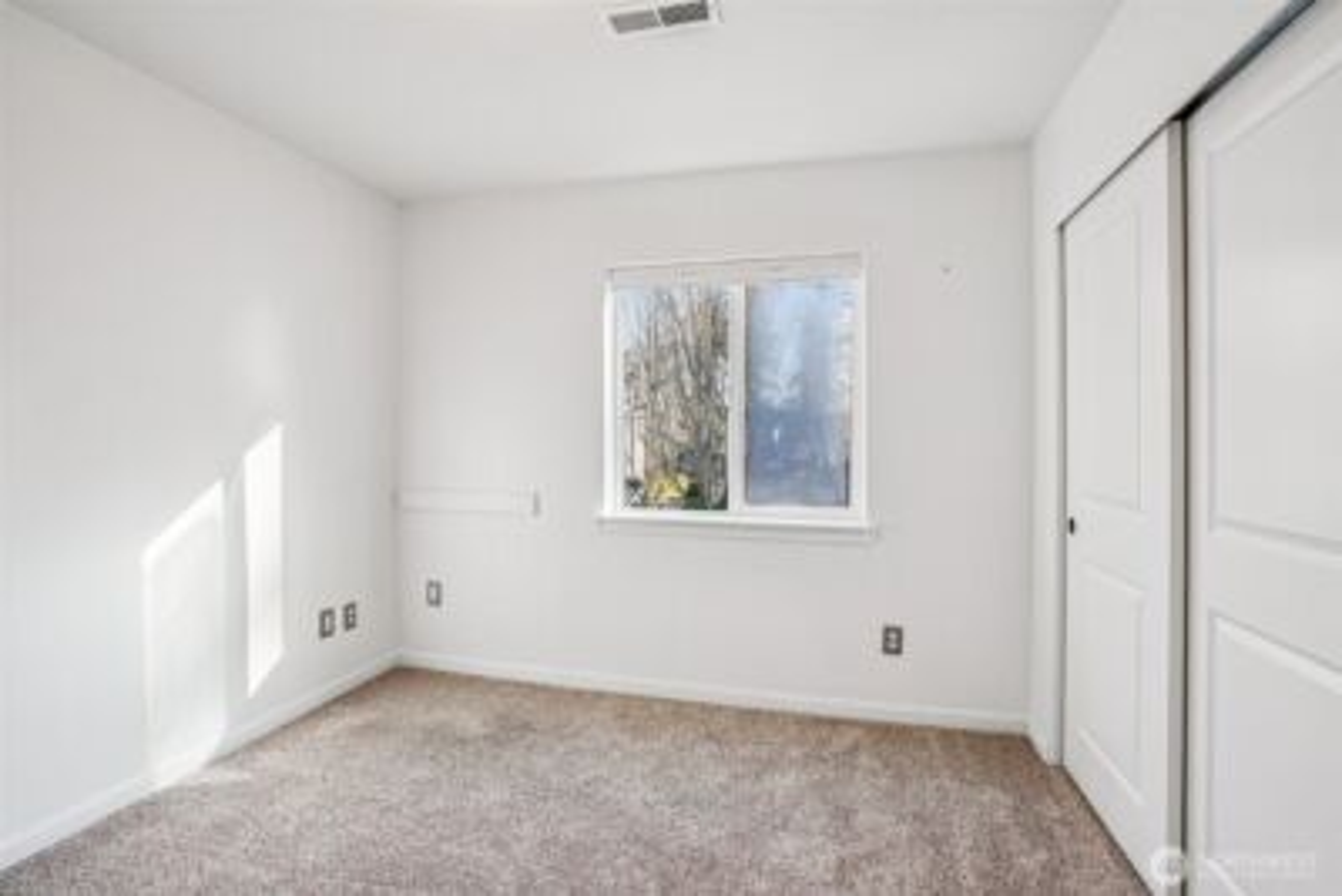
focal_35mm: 17
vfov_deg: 70.5
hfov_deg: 93.3
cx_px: 671
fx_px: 634
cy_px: 448
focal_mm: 17
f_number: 8
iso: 400
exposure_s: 1/60
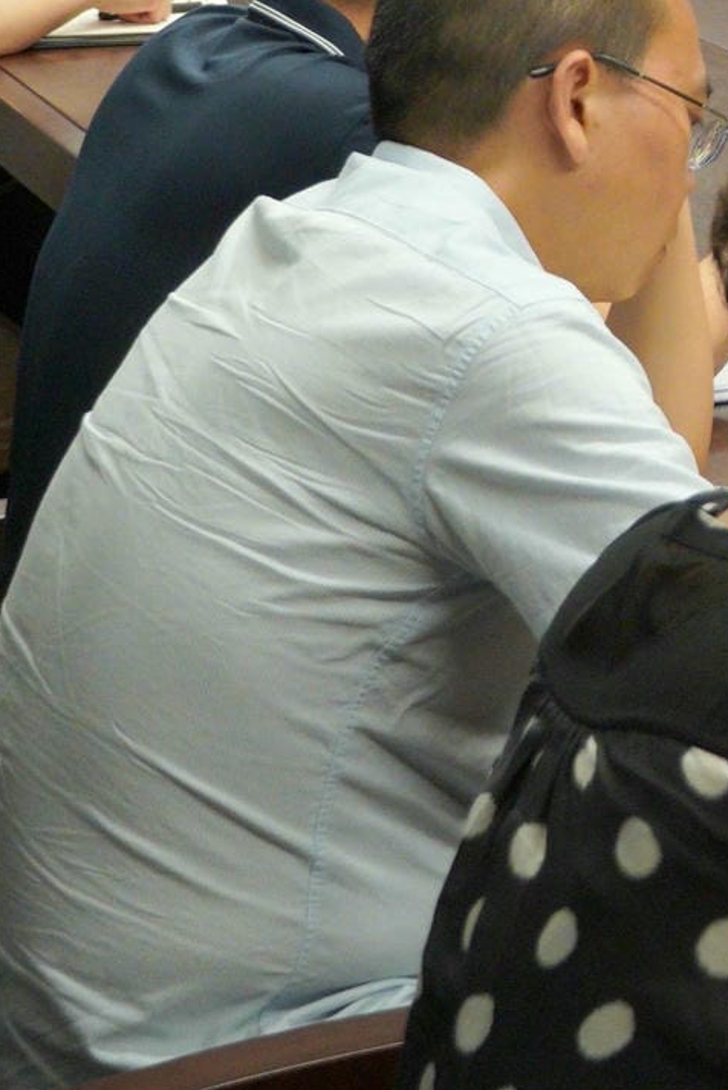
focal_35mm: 164
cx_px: 1624
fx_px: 4969
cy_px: -162
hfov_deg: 7.9
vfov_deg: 12.3
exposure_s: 1/80
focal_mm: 26
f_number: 4
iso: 800
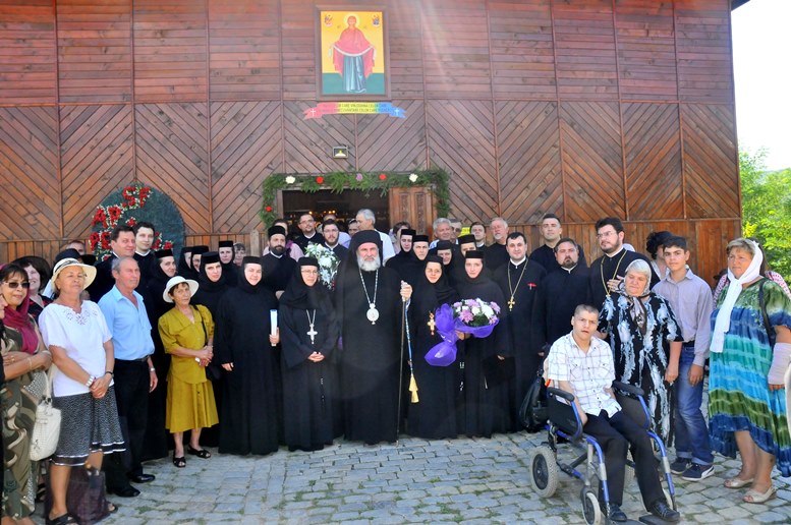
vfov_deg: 47.8
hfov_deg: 67.4
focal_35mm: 27
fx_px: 592
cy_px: 262
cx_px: 396
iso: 800
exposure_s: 1/320
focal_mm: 18
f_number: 7.1
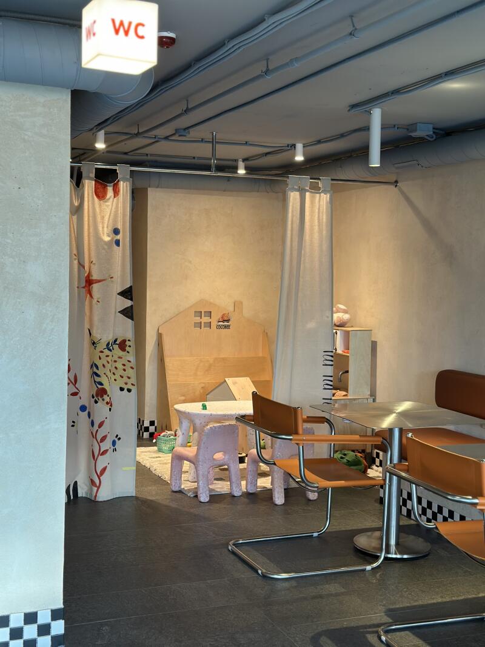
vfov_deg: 39.7
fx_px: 897
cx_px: 242
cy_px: 324
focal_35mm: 48
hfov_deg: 30.3
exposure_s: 1/60
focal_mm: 6.86
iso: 125
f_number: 1.78
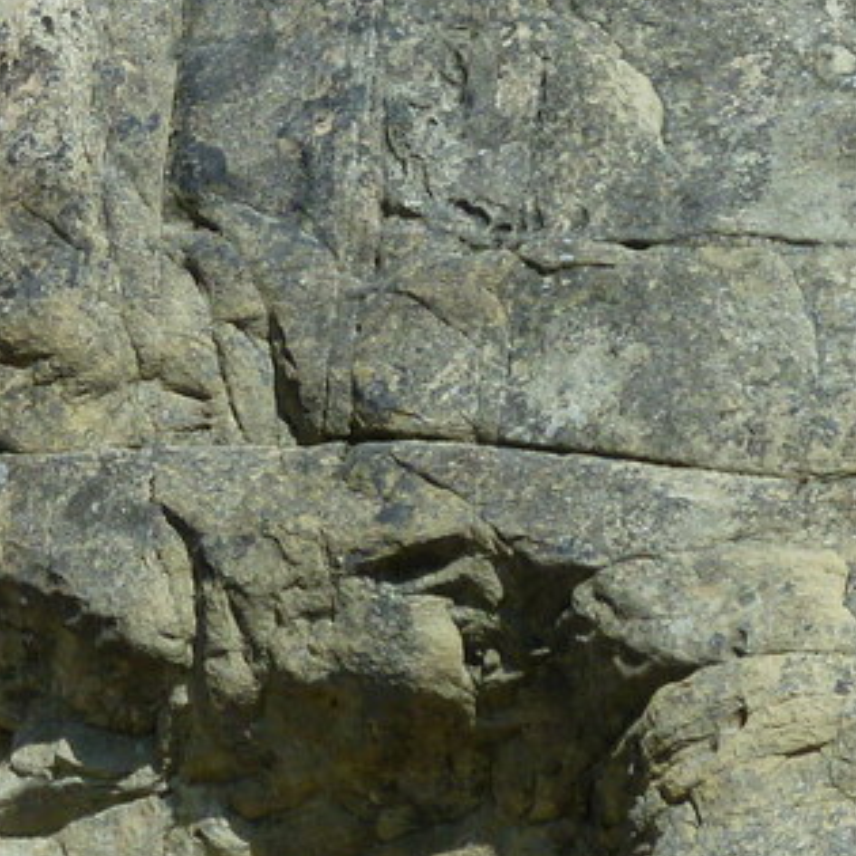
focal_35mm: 435
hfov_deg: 4.0
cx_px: -46
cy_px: -87
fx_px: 12170
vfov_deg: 4.0
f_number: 5.4
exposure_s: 1/320
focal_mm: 21.7
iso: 80
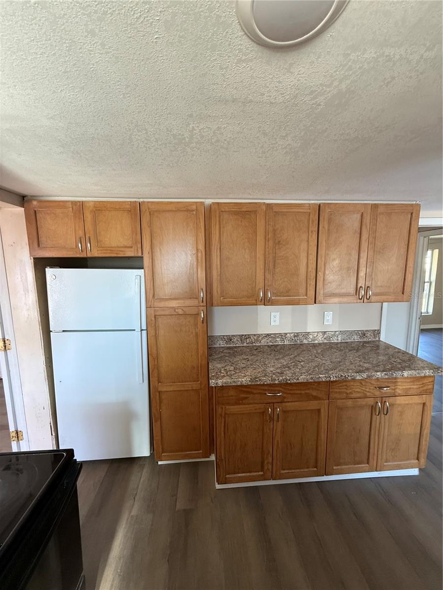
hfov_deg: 85.7
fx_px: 239
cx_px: 222
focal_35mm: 14
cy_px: 295
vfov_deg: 102.1
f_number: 2.2
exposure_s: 1/86
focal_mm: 2.22
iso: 320
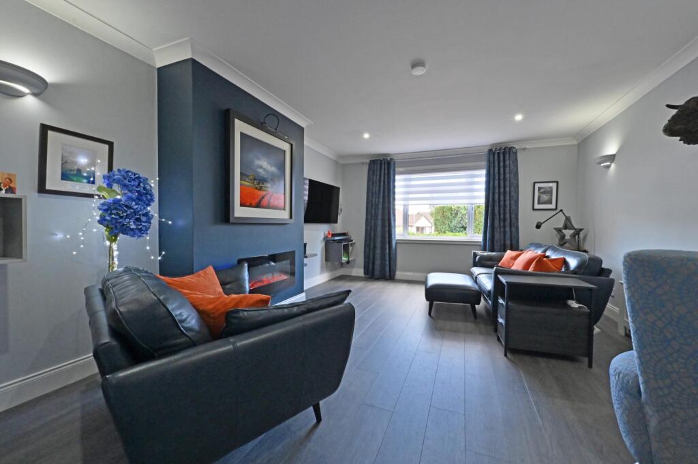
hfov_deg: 104.3
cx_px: 349
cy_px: 232
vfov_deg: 81.1
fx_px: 271
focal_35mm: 14
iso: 2500
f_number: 13
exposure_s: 1/100
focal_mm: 14
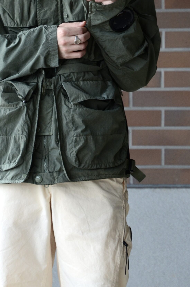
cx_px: 100
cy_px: 121
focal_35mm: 231
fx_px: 1837
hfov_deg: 5.9
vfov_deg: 8.9
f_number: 5.6
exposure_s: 1/100
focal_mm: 100
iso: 640
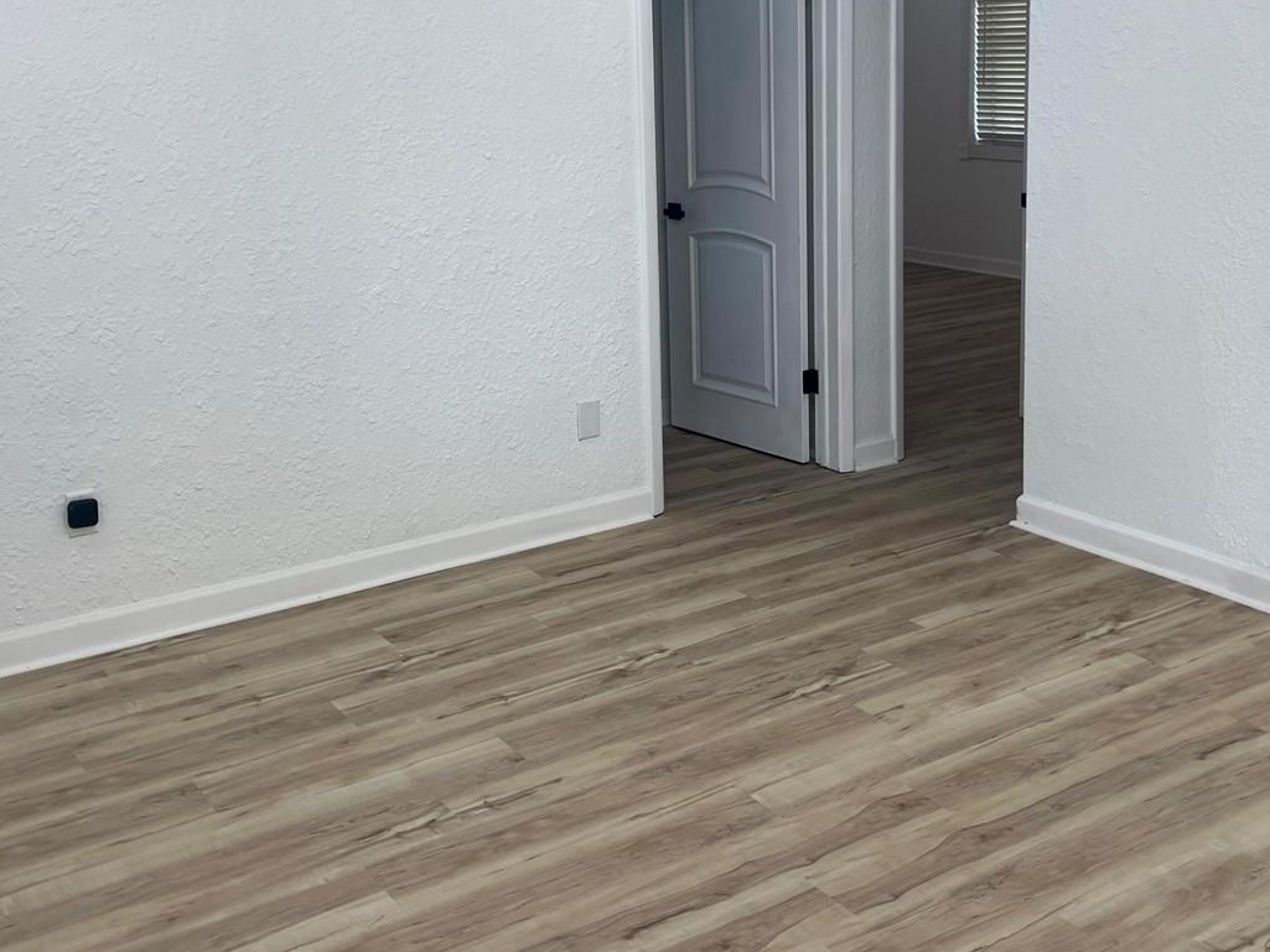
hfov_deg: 47.8
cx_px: 675
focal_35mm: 39
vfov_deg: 36.4
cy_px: 299
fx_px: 1431
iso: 32
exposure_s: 1/120
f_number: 1.6
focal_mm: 5.1
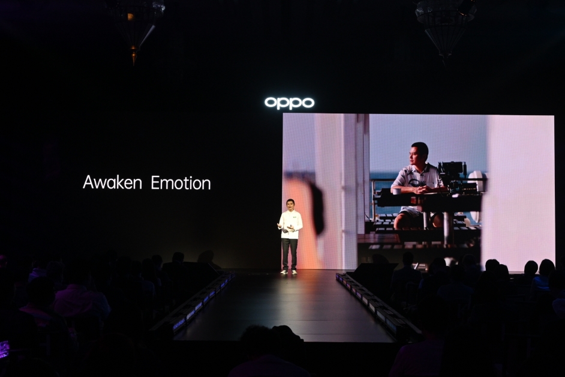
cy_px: 188
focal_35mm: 52
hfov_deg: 38.2
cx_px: 282
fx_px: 816
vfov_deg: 26.0
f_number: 6.3
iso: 1600
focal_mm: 35
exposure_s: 1/100
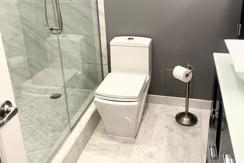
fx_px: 251
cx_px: 121
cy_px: 56
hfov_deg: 51.9
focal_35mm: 37
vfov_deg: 35.6
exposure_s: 1/60
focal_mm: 4.25
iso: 125
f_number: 1.8
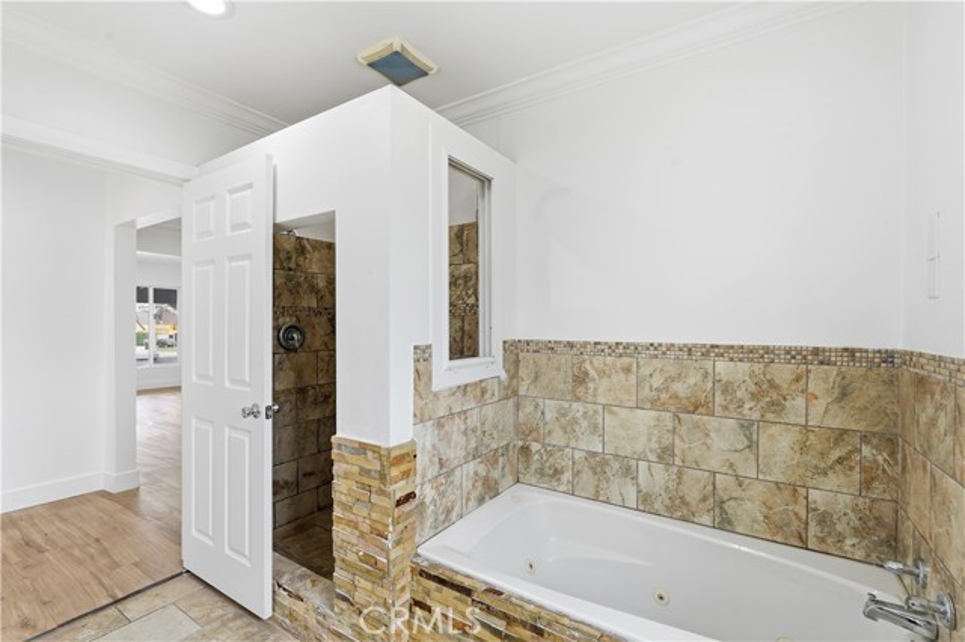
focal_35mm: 16
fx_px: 429
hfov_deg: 96.8
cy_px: 321
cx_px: 482
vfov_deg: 73.7
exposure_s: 1/40
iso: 250
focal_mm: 16
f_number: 9
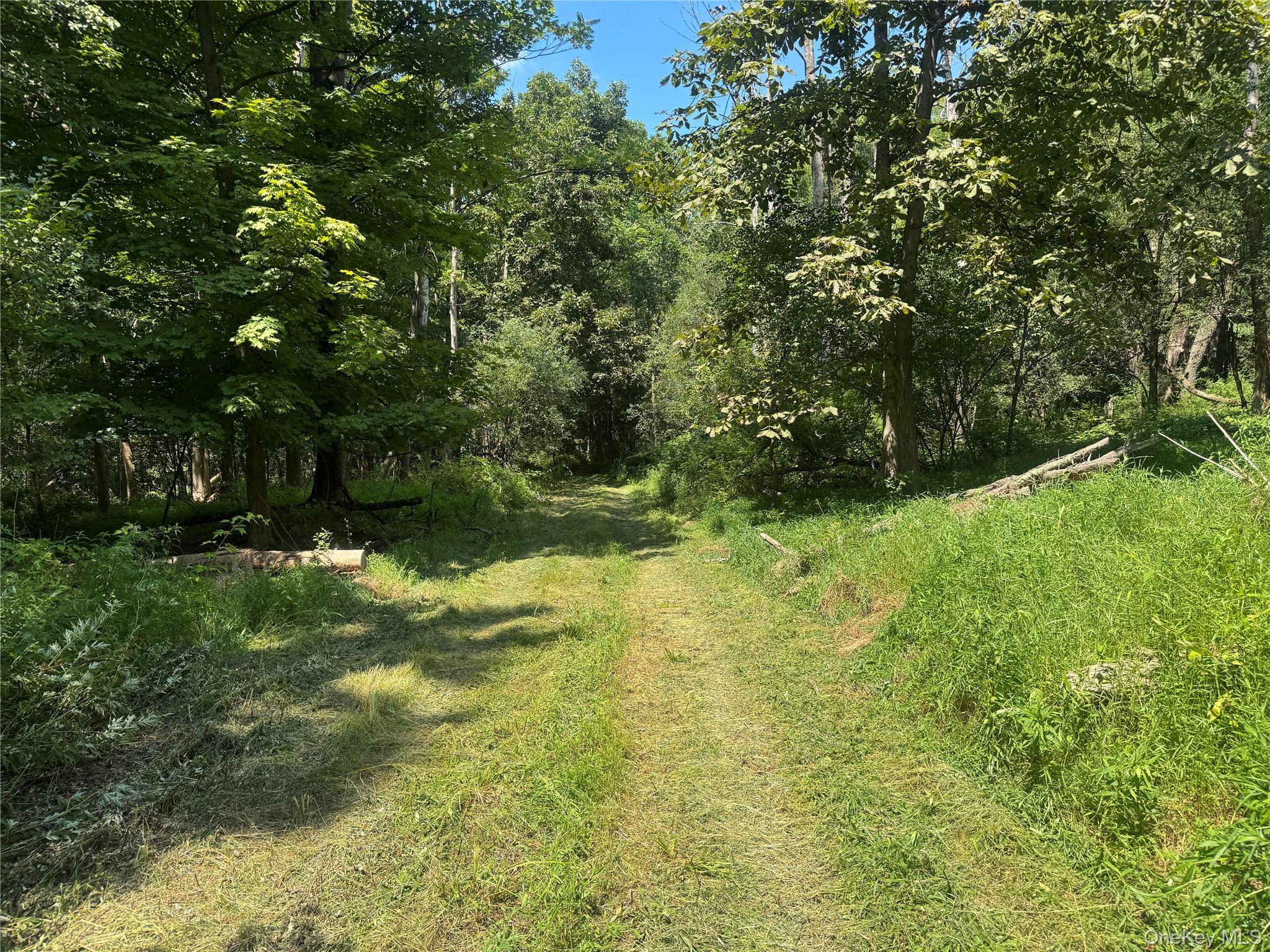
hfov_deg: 71.6
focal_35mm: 24
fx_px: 881
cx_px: 635
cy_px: 476
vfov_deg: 56.8
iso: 80
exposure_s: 1/1597
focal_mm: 6.76
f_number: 1.78
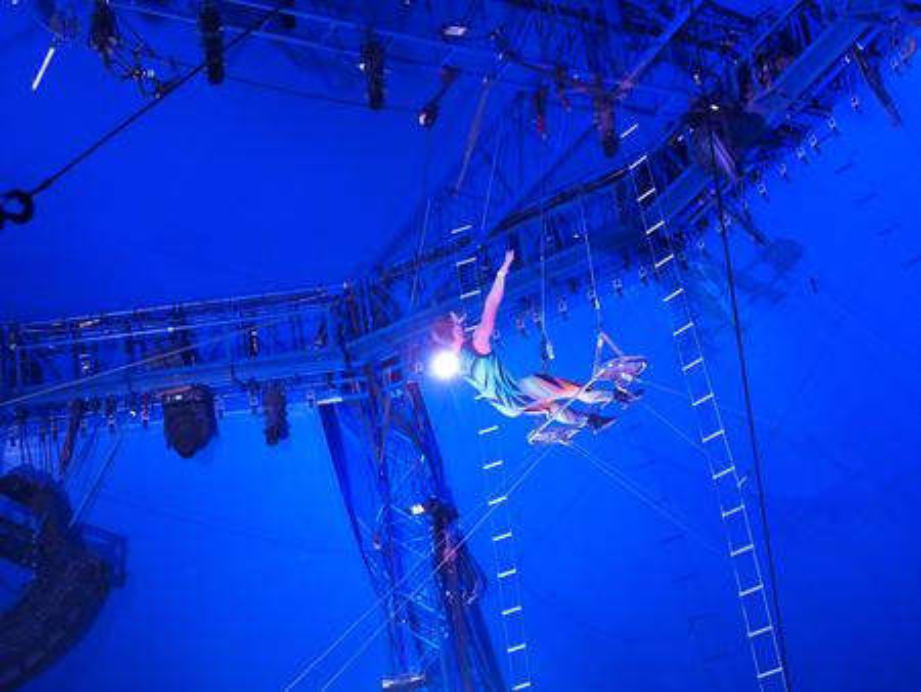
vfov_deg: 19.4
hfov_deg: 25.6
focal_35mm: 76
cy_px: 346
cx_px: 460
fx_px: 2023
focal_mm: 16.1
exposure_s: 1/20
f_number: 2.8
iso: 800
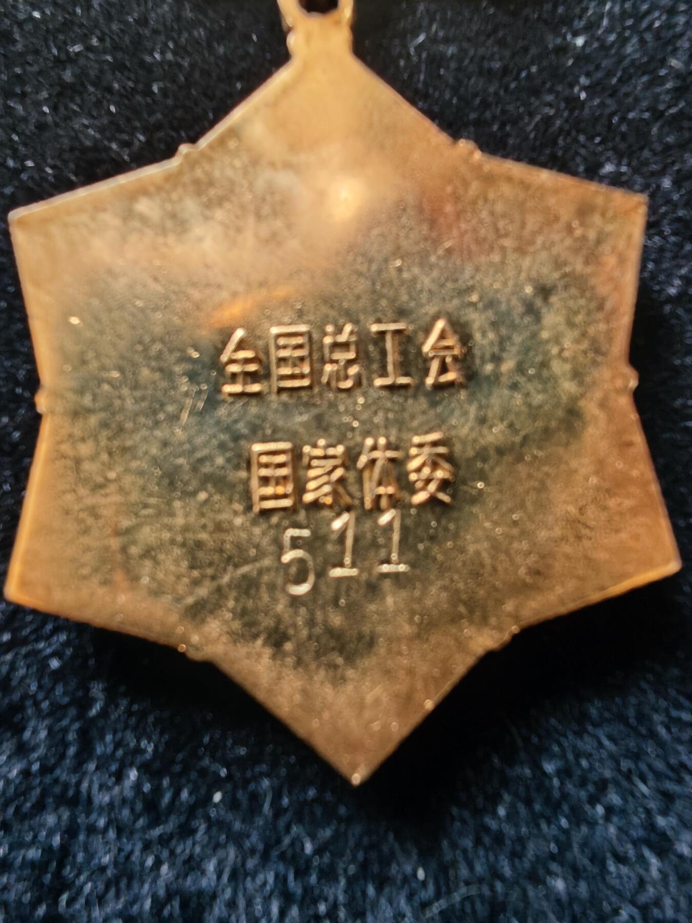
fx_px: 347
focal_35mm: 13
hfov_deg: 89.9
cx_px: 346
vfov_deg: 106.2
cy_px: 462
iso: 82
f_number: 2.2
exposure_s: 1/120
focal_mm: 2.39
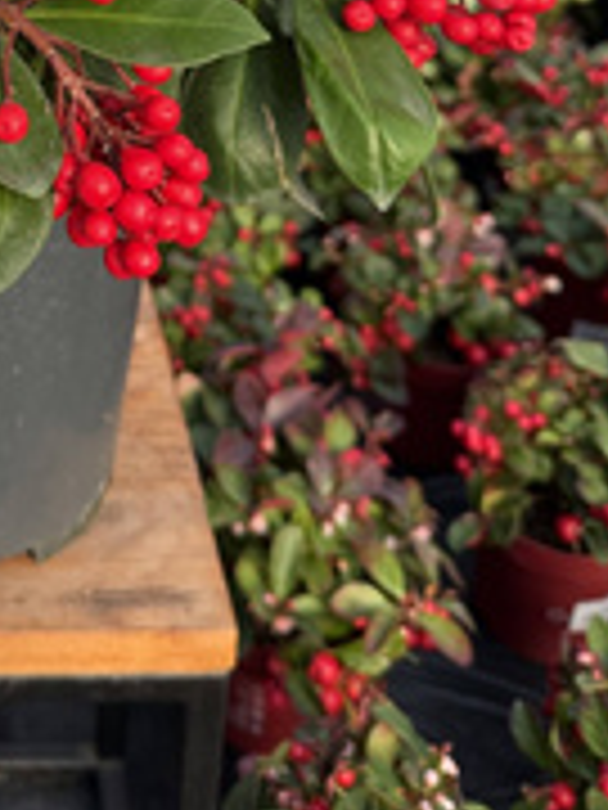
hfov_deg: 22.9
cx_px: -77
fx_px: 1405
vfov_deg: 28.8
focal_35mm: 60
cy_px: -108
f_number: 1.78
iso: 100
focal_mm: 6.76
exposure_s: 1/788
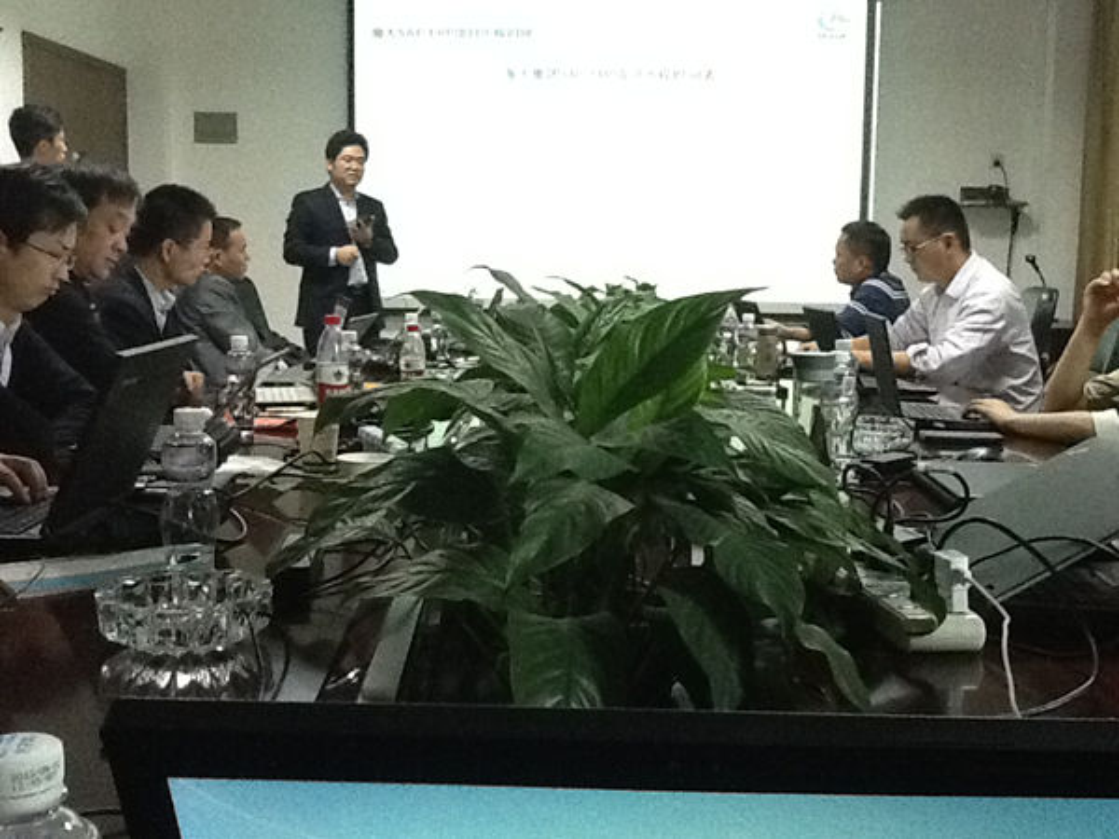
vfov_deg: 32.9
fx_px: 1422
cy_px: 420
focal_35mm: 44
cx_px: 560
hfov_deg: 42.9
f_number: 2.4
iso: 320
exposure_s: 1/24
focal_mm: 2.03
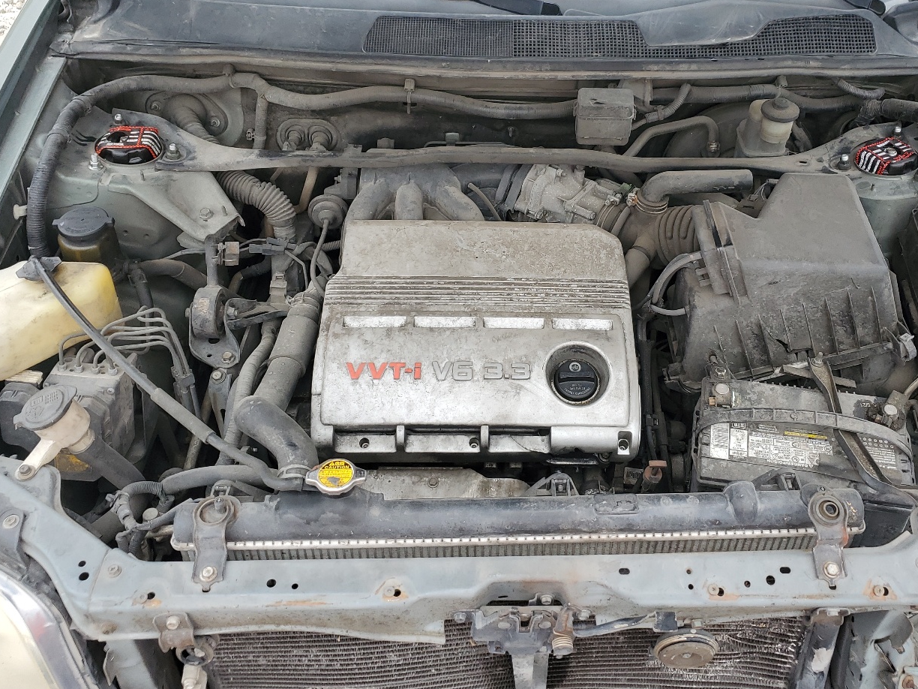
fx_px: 902
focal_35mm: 34
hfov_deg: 53.8
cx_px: 518
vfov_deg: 41.5
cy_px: 255
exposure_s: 1/833
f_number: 1.5
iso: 50
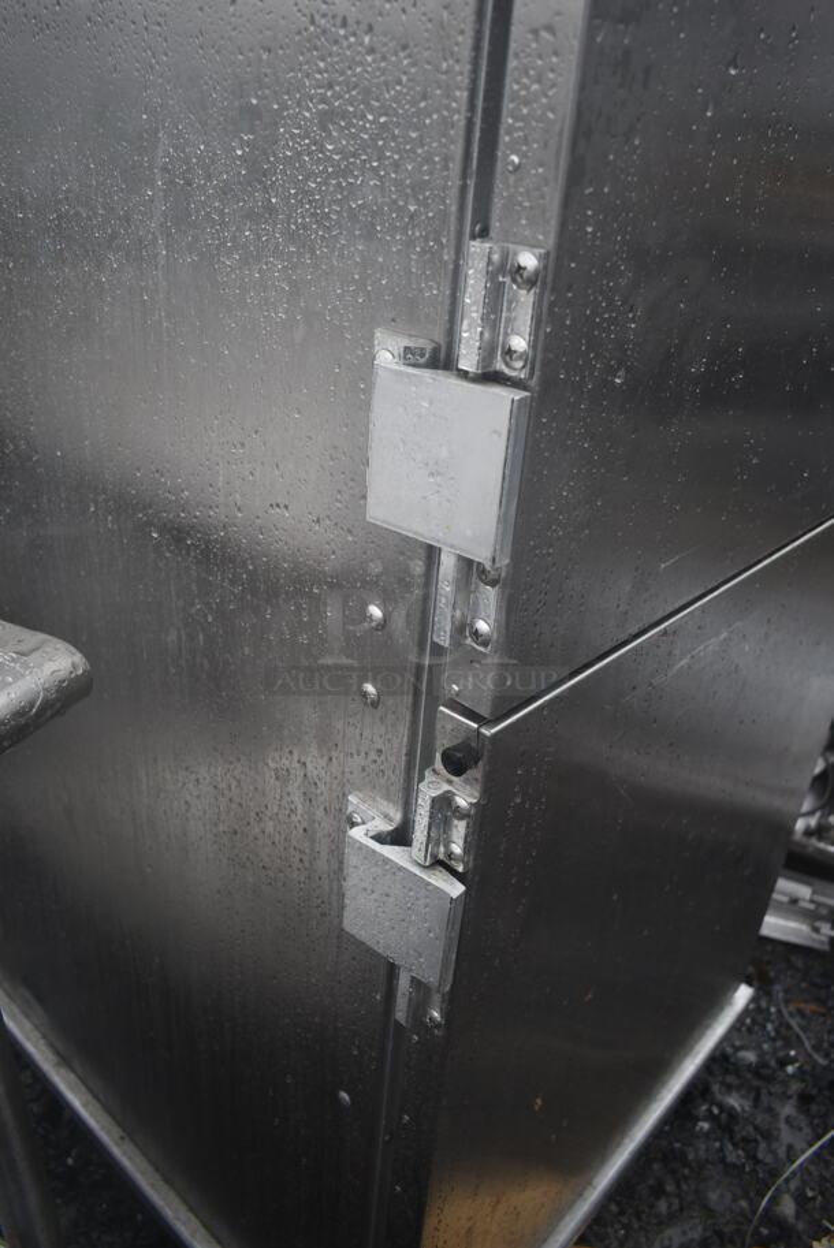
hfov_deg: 48.0
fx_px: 937
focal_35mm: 27
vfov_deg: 67.3
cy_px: 624
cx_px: 417
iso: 220
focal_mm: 18
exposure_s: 1/125
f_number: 3.5
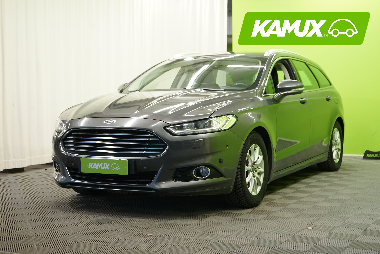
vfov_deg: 23.8
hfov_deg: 35.1
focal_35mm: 57
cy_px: 127
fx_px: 602
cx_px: 190
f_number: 5
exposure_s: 1/13
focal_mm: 57
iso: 320
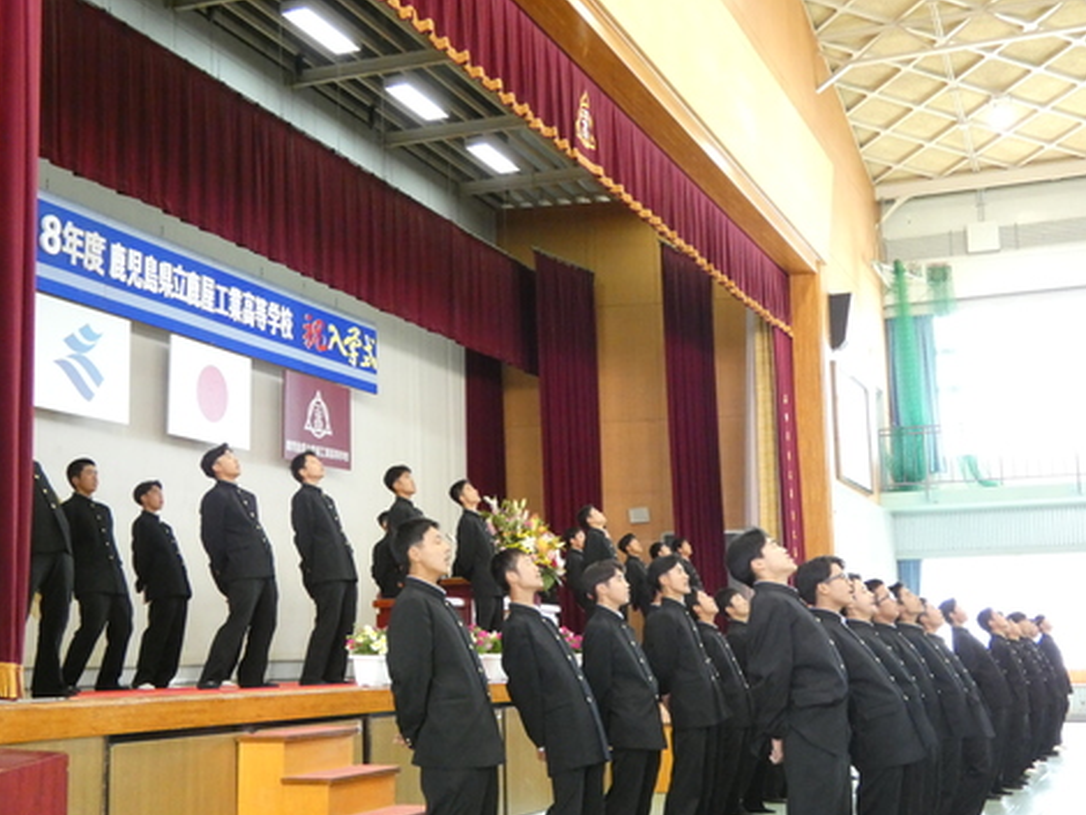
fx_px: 1538
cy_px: 413
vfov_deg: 29.7
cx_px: 534
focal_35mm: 49
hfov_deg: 38.9
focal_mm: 8.6
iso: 1250
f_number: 3.8
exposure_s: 1/80
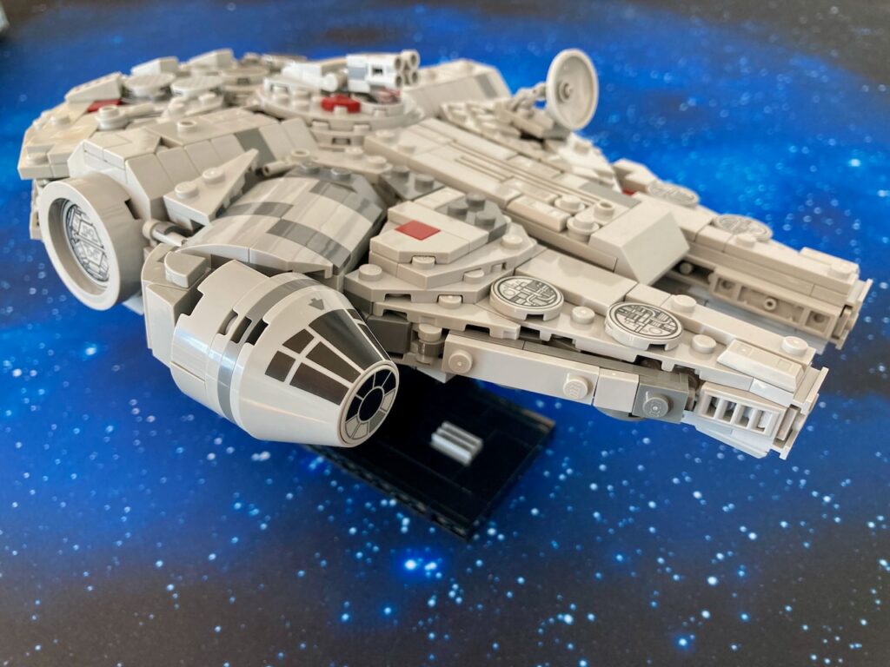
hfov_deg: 63.4
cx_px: 445
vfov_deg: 49.7
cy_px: 334
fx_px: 720
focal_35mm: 28
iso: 100
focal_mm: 3.99
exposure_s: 1/60
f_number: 1.8
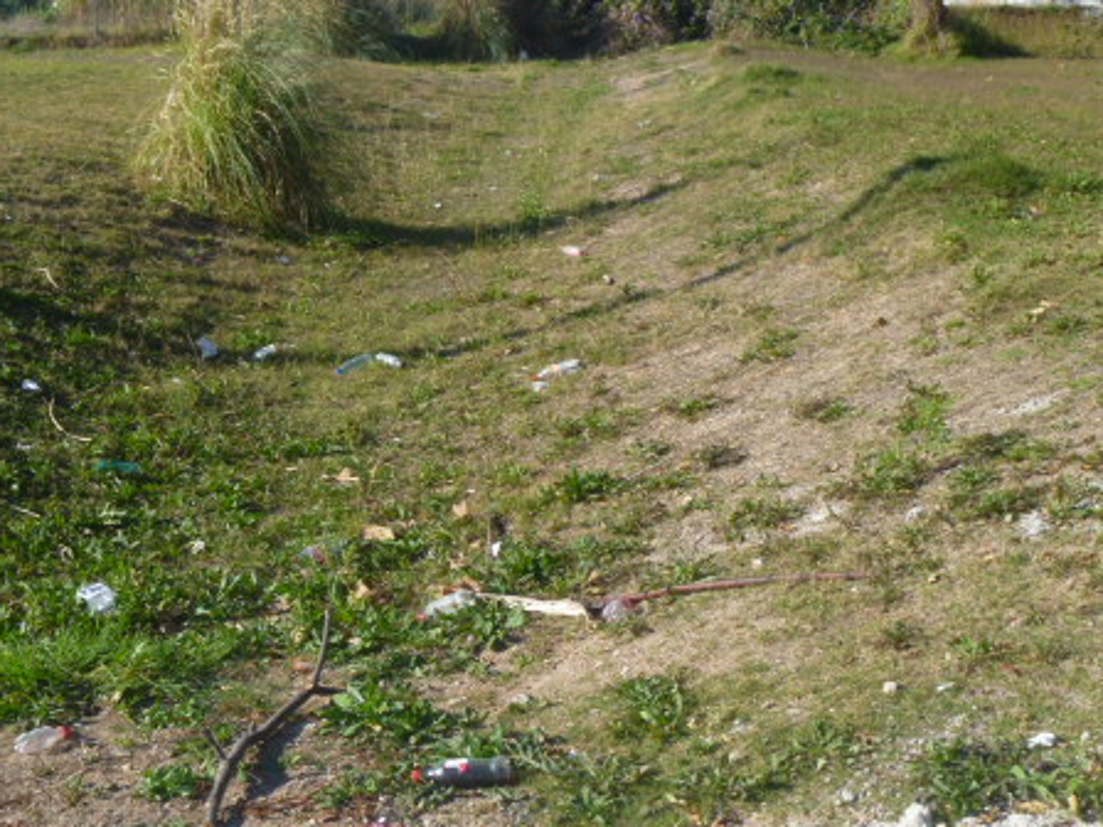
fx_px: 1593
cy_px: 453
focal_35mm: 50
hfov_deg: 38.1
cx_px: 480
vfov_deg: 29.1
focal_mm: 6.3
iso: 80
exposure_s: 1/200
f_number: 5.6
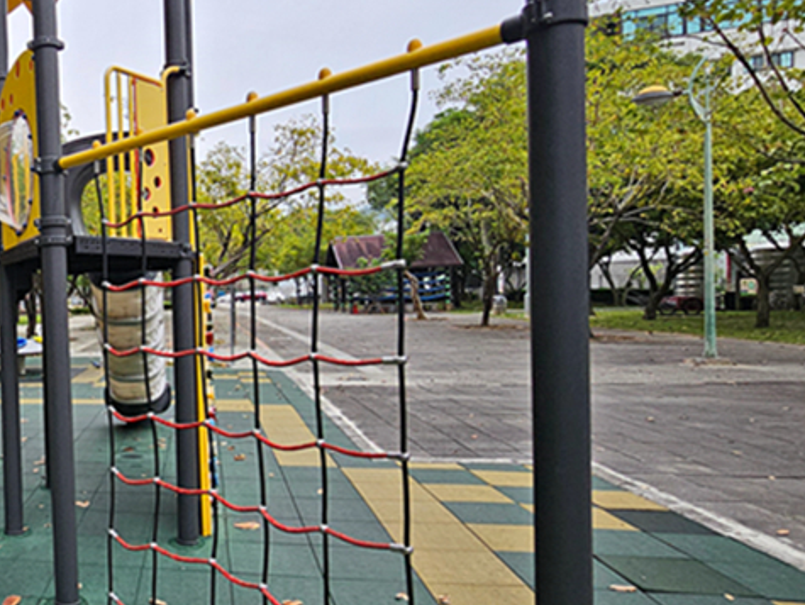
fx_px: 652
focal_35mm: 28
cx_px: 19
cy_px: 329
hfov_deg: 52.0
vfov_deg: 49.7
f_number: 2.2
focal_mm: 2.2
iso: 50
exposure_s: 1/238
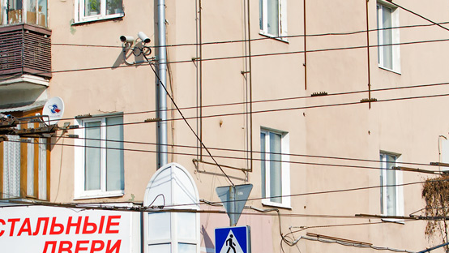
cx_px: 252
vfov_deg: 10.1
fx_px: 1419
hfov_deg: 18.0
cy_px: 259
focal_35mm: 119
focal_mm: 35
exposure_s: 1/1000
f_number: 6.3
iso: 200
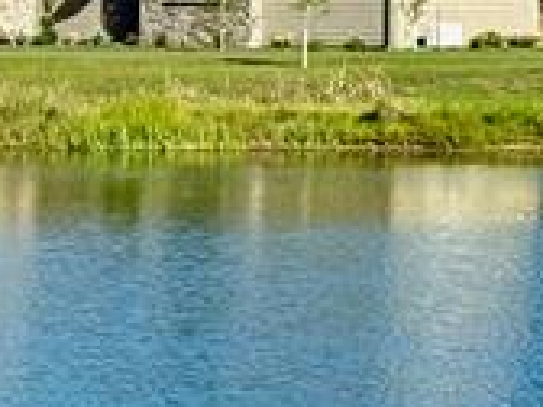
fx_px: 4580
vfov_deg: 5.1
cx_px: -779
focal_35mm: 292
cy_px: 129
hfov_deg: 6.4
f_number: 1.78
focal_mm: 6.76
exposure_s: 1/4049
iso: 64
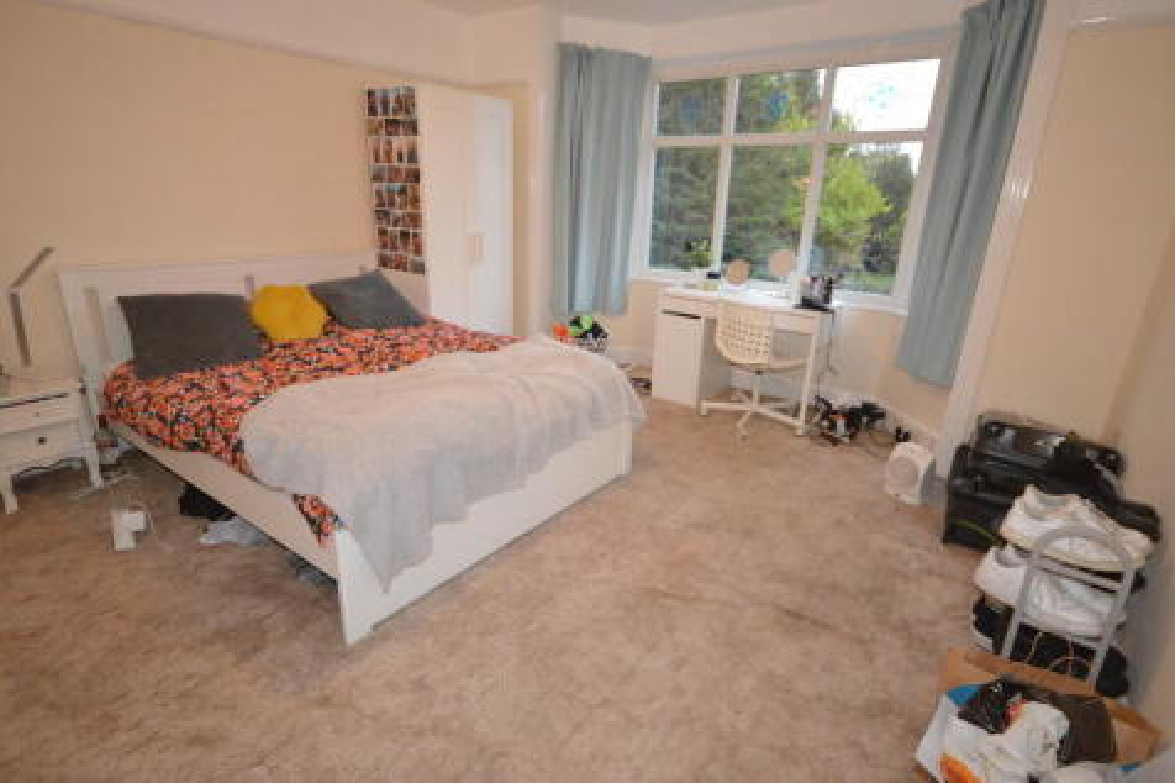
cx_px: 588
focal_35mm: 18
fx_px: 587
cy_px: 392
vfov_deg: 67.3
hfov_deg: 90.0
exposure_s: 1/60
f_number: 4.5
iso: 2800
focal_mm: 12
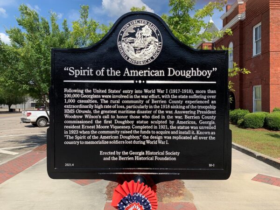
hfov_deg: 67.3
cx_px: 140
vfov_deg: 53.1
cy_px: 105
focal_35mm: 26
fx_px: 210
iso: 25
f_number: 1.8
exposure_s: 1/2611
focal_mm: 4.25
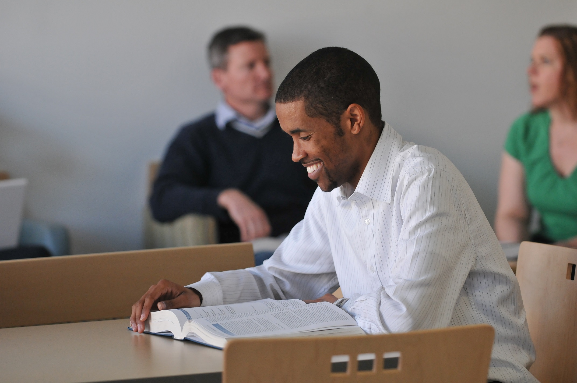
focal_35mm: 188
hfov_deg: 11.0
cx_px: 288
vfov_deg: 7.3
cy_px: 192
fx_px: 3002
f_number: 3.2
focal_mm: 125
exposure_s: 1/160
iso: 800
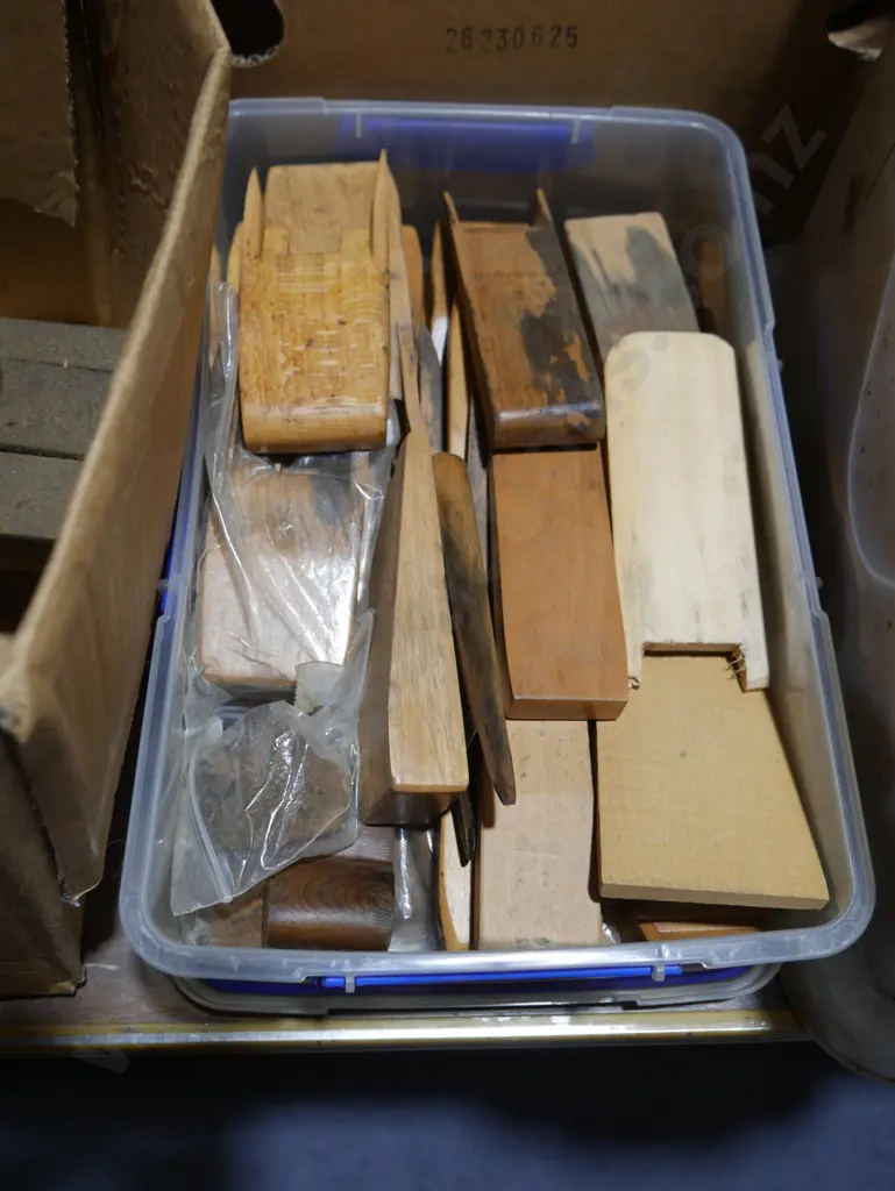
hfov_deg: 44.2
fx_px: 1102
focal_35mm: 32
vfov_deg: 56.8
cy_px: 596
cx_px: 448
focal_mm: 16
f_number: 3.6
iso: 200
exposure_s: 1/80
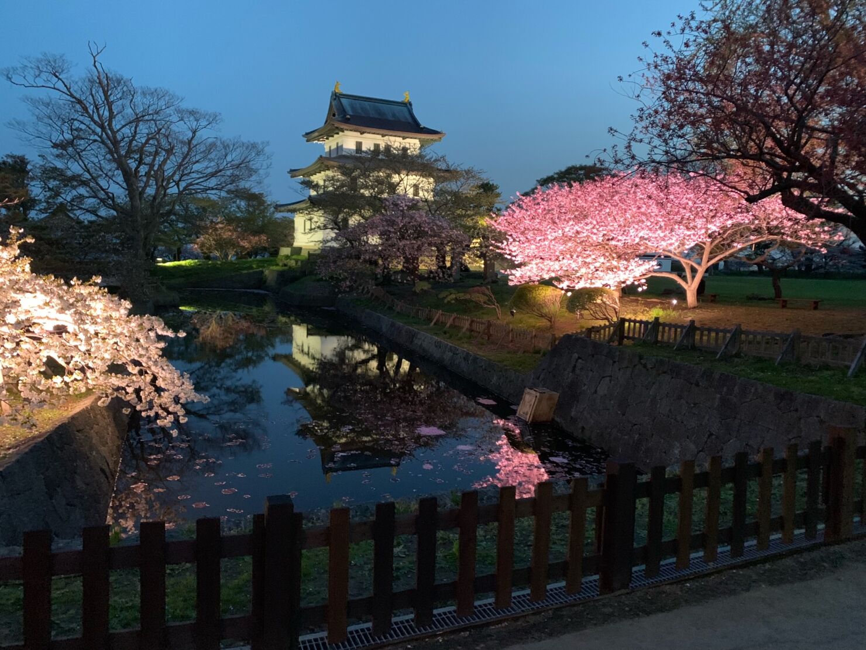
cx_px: 433
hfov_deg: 67.3
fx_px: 650
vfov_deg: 53.1
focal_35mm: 26
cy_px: 325
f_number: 1.8
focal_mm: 4.25
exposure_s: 1/24
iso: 640
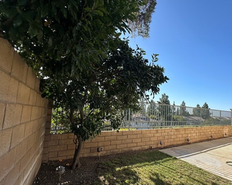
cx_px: 141
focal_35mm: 18
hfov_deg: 85.1
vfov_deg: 73.5
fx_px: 124
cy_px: 105
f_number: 2.2
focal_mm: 2.22
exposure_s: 1/818
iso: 40
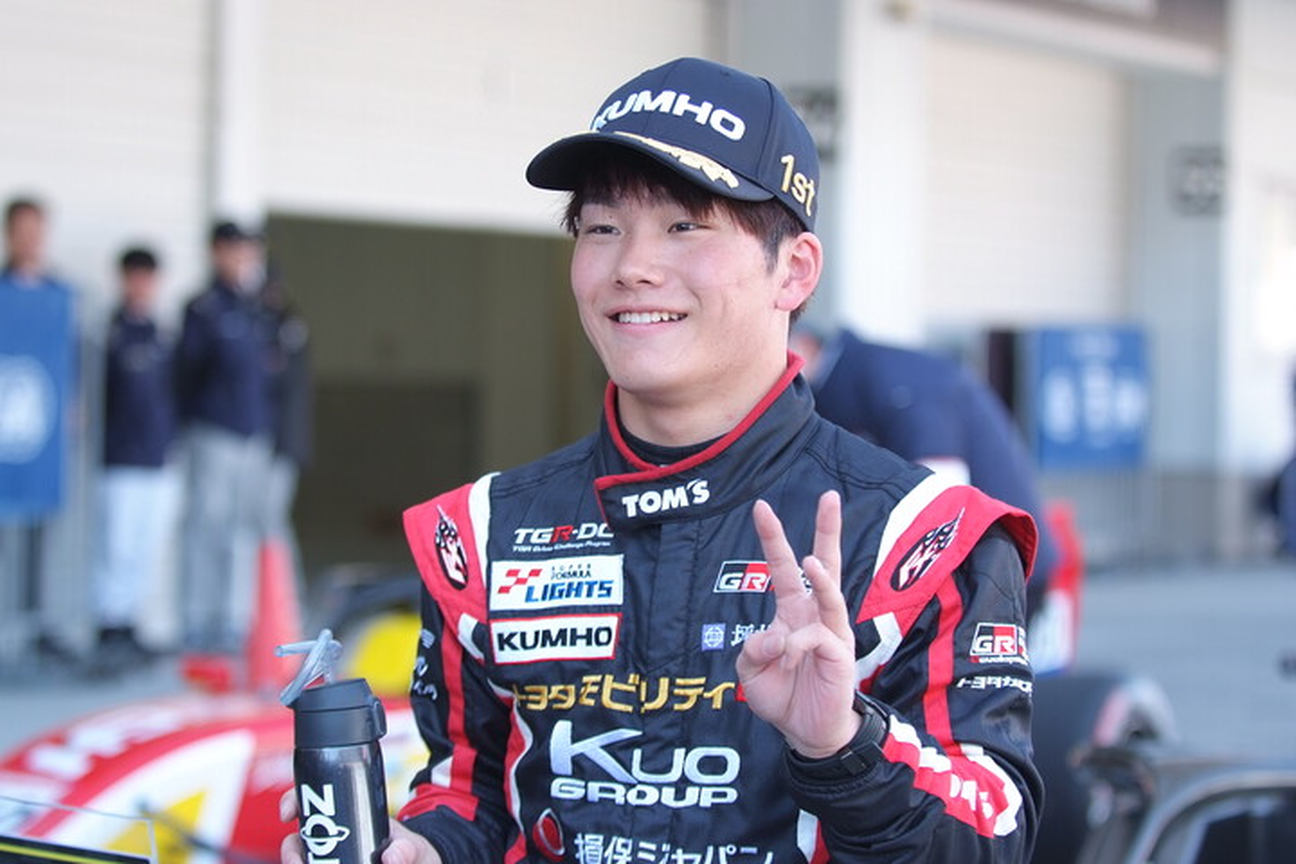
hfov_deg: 19.5
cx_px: 648
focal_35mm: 105
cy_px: 432
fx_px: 3780
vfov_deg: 13.0
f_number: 2.8
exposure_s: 1/320
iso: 400
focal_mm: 70
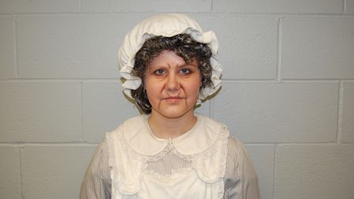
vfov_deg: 29.0
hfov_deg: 49.4
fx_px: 385
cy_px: 90
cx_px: 177
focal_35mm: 41
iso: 400
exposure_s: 1/60
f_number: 4
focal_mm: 26
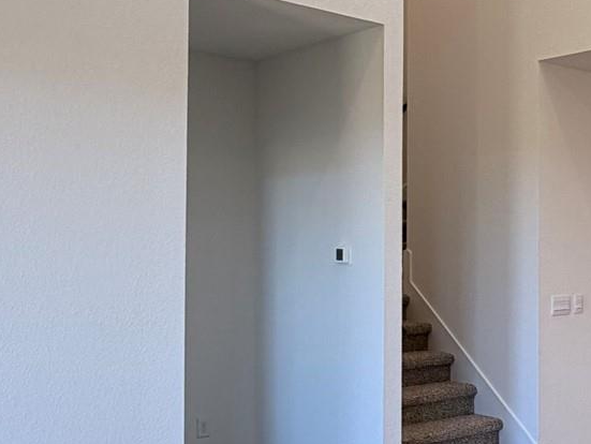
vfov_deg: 28.1
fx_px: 888
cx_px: 578
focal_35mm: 52
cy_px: 241
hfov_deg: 33.9
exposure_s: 1/120
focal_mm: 2.22
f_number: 2.2
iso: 80
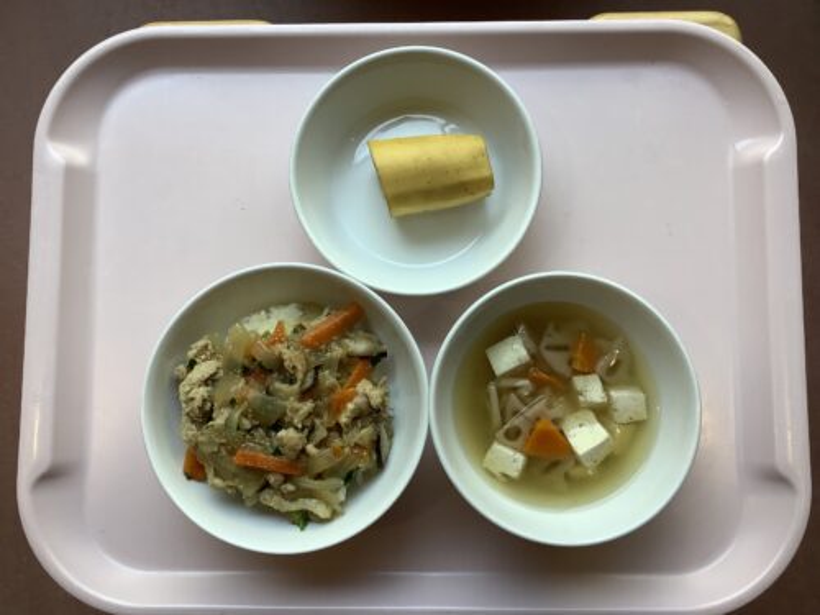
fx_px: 734
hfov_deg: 58.4
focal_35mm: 31
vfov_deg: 45.4
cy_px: 308
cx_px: 410
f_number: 2.4
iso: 40
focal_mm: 3.3
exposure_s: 1/120
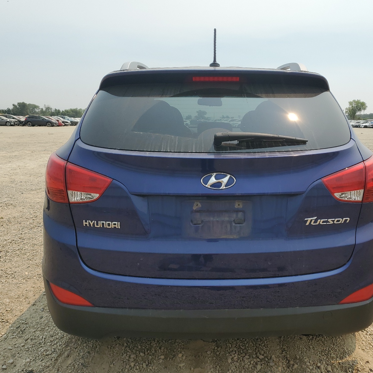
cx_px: 216
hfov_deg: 52.3
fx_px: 378
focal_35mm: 31
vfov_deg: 52.5
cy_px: 185
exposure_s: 1/3333
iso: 50
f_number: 1.5
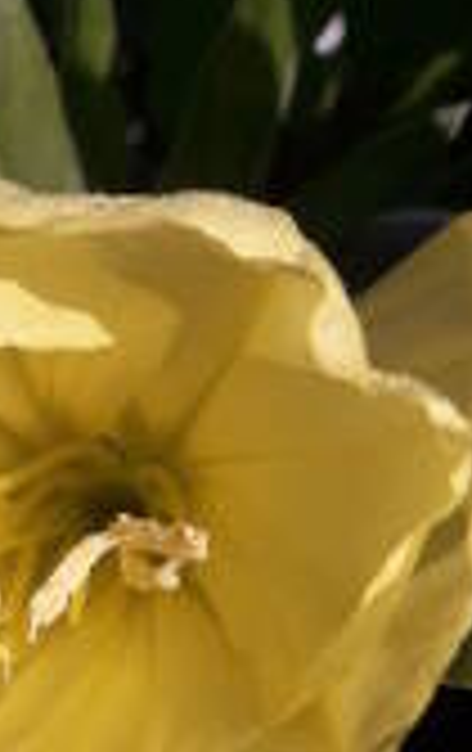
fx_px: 1455
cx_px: -27
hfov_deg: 17.9
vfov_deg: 28.0
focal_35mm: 71
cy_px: 648
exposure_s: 1/2747
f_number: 1.9
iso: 40
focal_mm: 3.7
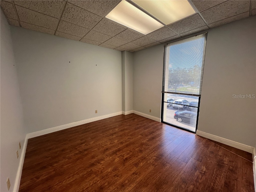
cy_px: 96
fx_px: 96
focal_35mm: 13
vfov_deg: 89.9
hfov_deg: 106.2
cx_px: 128
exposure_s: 1/120
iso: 80
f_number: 1.8
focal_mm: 1.57
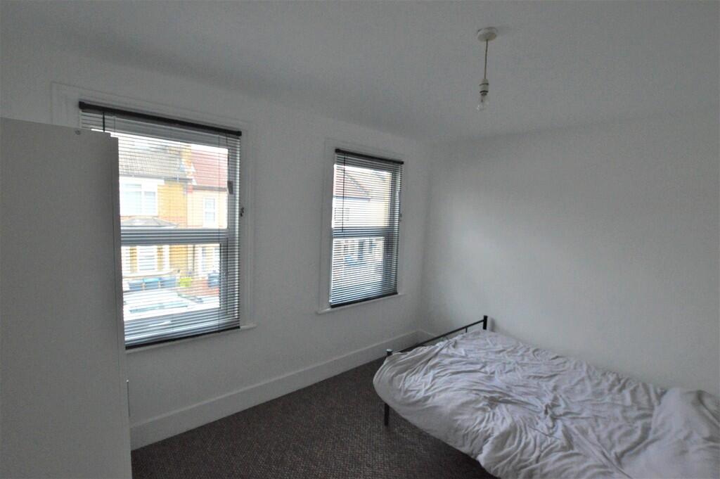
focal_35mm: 15
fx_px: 300
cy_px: 240
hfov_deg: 100.4
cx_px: 360
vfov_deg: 77.2
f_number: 8
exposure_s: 1/400
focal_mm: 10
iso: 3200
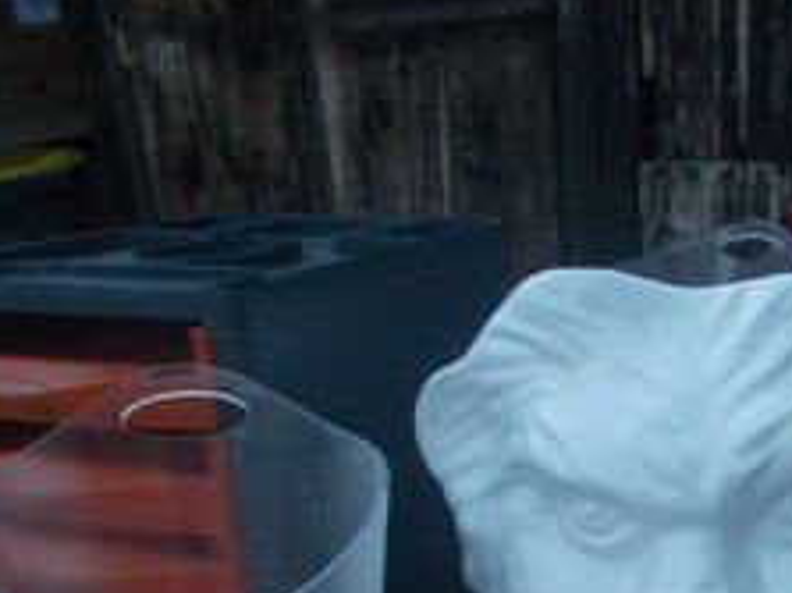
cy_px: 625
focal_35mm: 56
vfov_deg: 24.6
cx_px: 614
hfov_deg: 33.5
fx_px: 1281
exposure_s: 1/25
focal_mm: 4.6
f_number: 3.2
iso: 200
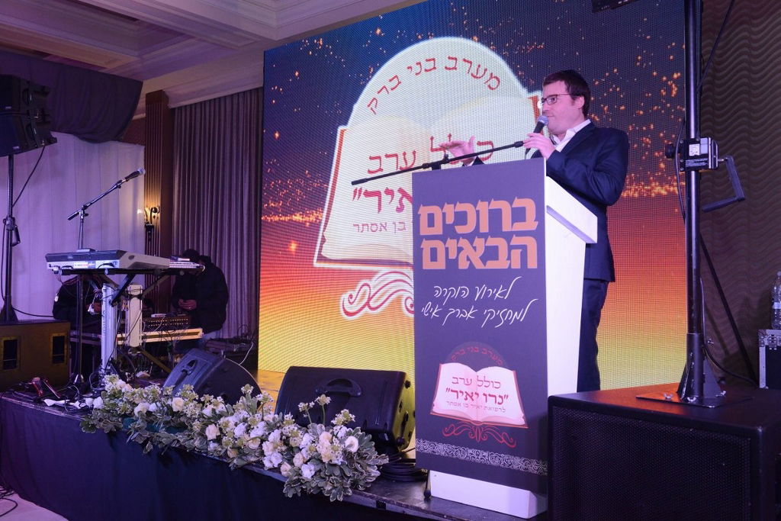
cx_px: 390
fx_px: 759
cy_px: 260
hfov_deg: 54.4
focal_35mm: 35
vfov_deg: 37.9
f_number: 7.1
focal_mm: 35
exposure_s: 1/125
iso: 3200
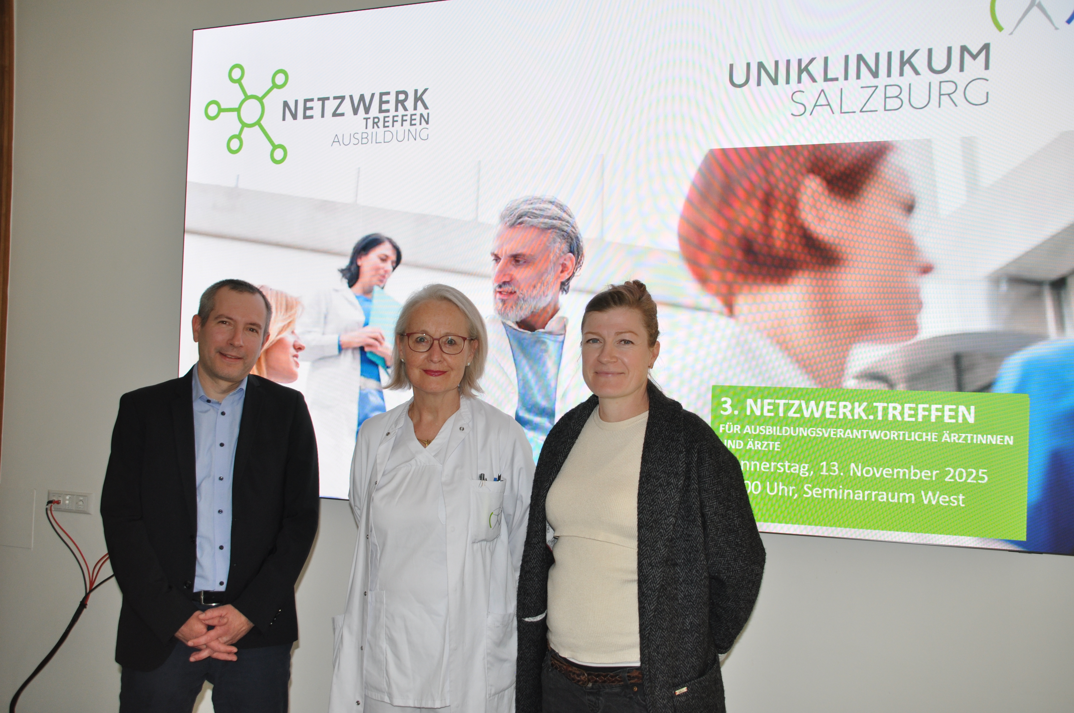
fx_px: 983
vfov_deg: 39.9
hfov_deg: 57.3
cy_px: 356
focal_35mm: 33
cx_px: 537
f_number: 3.8
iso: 400
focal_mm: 22
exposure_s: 1/160
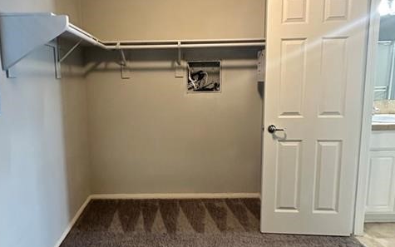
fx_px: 258
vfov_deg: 51.0
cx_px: 167
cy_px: 111
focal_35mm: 24
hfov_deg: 74.3
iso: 1000
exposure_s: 1/40
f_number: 2.2
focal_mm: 2.22
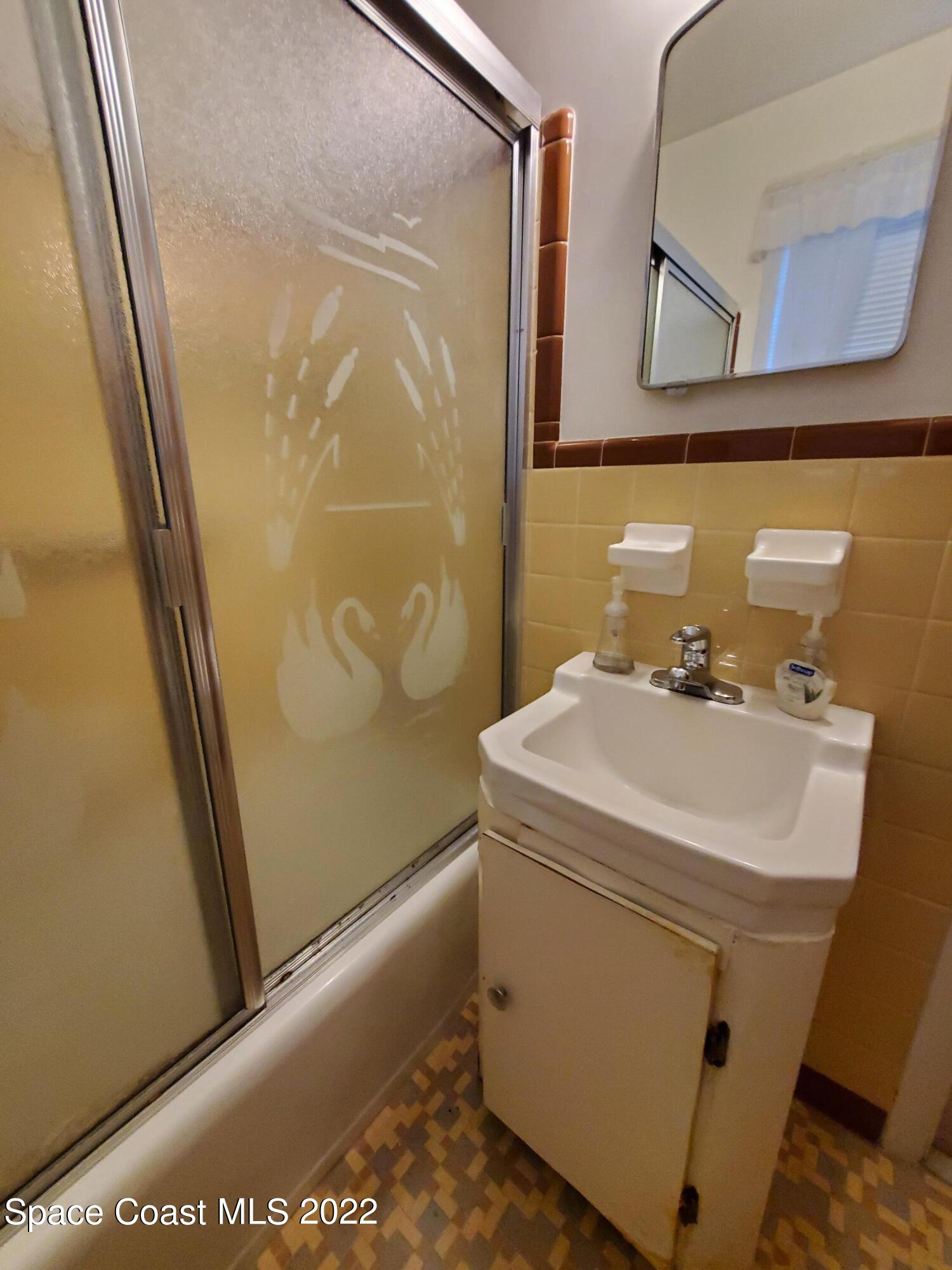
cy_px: 635
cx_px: 476
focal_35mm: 13
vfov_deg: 106.2
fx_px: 477
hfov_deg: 89.9
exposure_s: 1/60
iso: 400
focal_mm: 1.8
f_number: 2.2
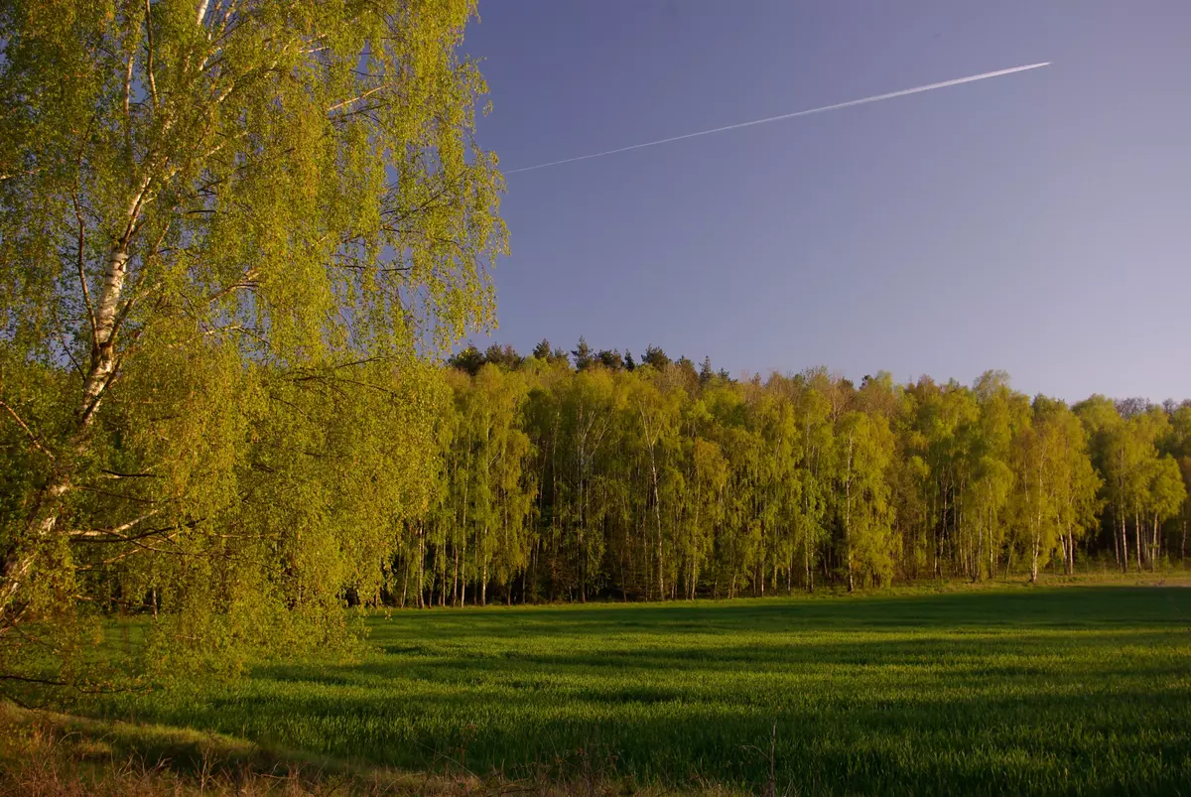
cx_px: 596
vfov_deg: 34.3
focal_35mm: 39
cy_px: 398
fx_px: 1292
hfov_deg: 49.5
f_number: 5.6
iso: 200
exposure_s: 1/100
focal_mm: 26
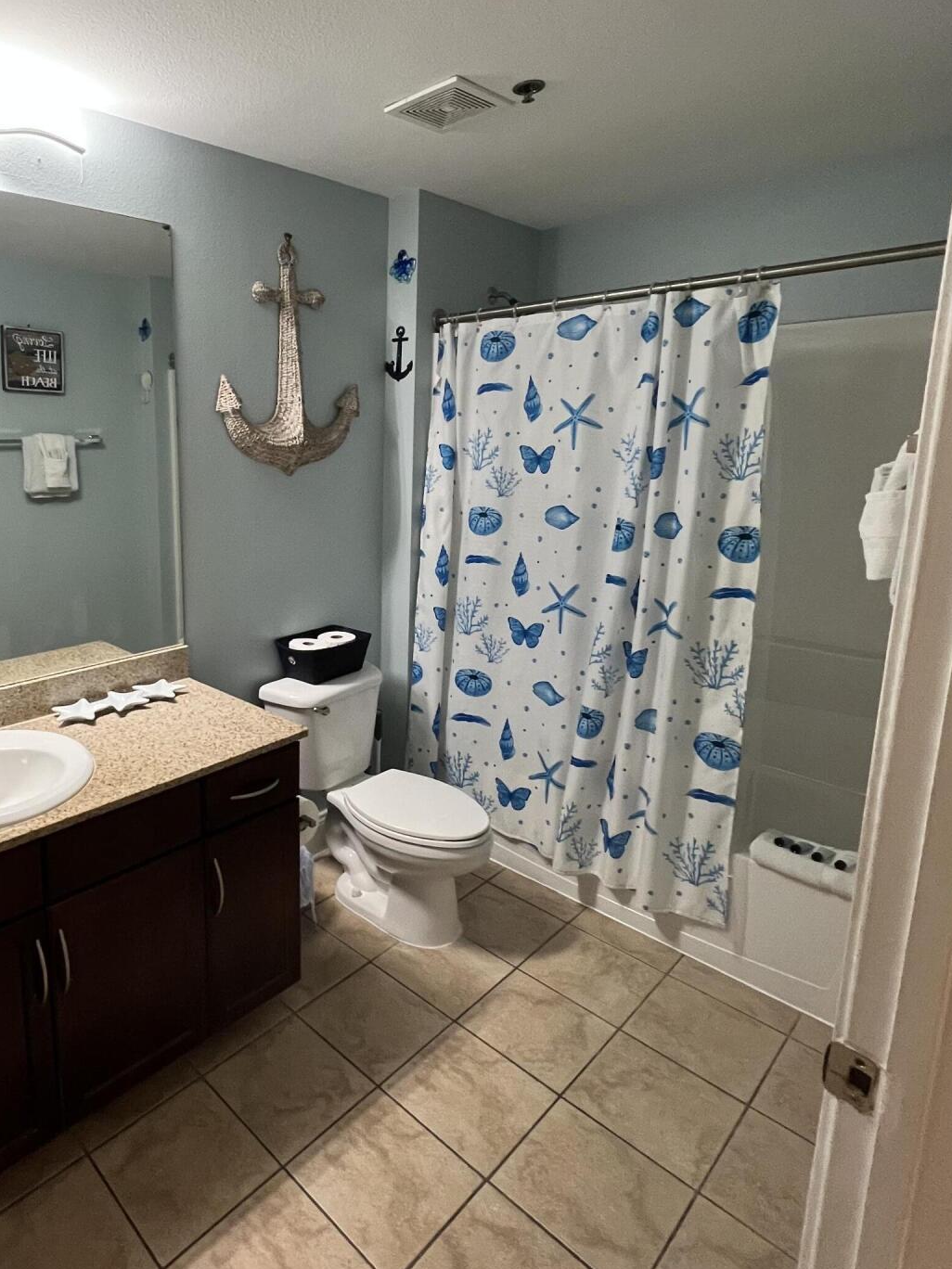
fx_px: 697
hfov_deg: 65.8
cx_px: 277
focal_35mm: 19
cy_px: 569
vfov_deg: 84.4
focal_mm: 1.57
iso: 500
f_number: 1.8
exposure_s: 1/60
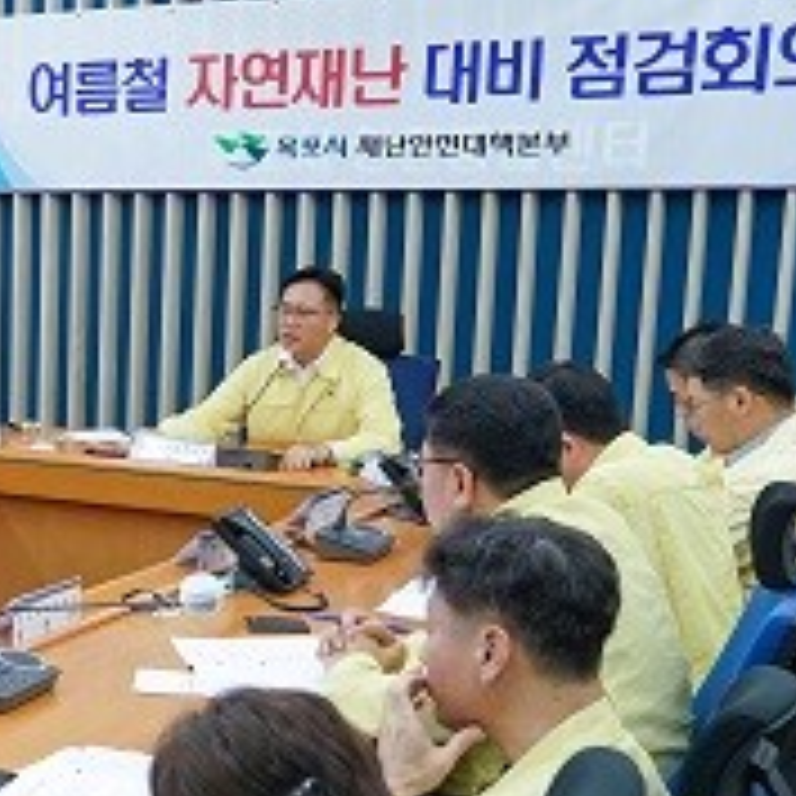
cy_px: 603
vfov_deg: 24.7
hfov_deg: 21.0
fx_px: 1795
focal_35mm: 69
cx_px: -418
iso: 2500
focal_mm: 24
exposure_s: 1/160
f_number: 4
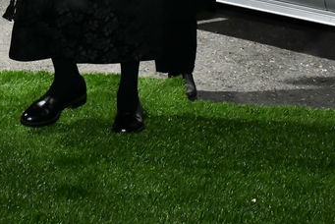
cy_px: -233
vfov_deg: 8.0
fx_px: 1527
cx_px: 83
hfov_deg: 12.5
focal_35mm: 164
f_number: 5.6
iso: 2000
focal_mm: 40
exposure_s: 1/160
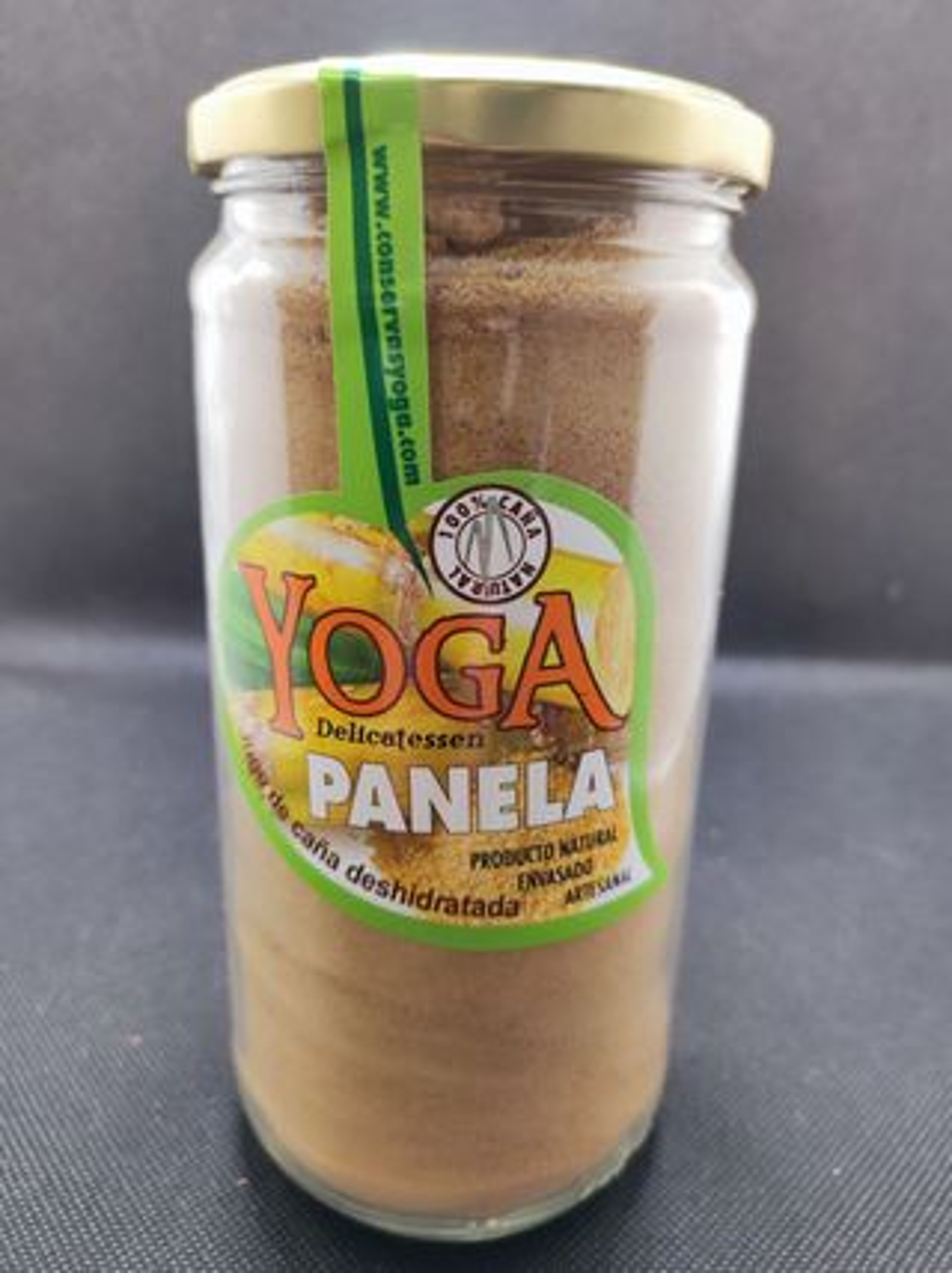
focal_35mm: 25
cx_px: 476
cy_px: 636
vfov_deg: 69.5
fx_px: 919
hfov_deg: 54.8
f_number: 1.79
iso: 238
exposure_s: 1/50
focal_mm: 4.7
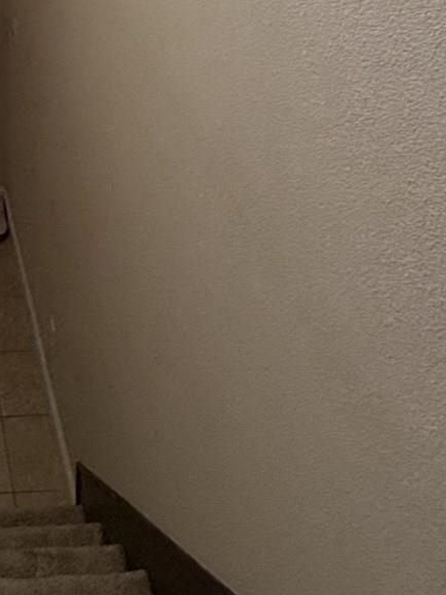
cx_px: -84
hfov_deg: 23.9
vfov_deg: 25.3
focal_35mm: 56
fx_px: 962
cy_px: -313
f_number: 2.2
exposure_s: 1/209
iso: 64
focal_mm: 2.22
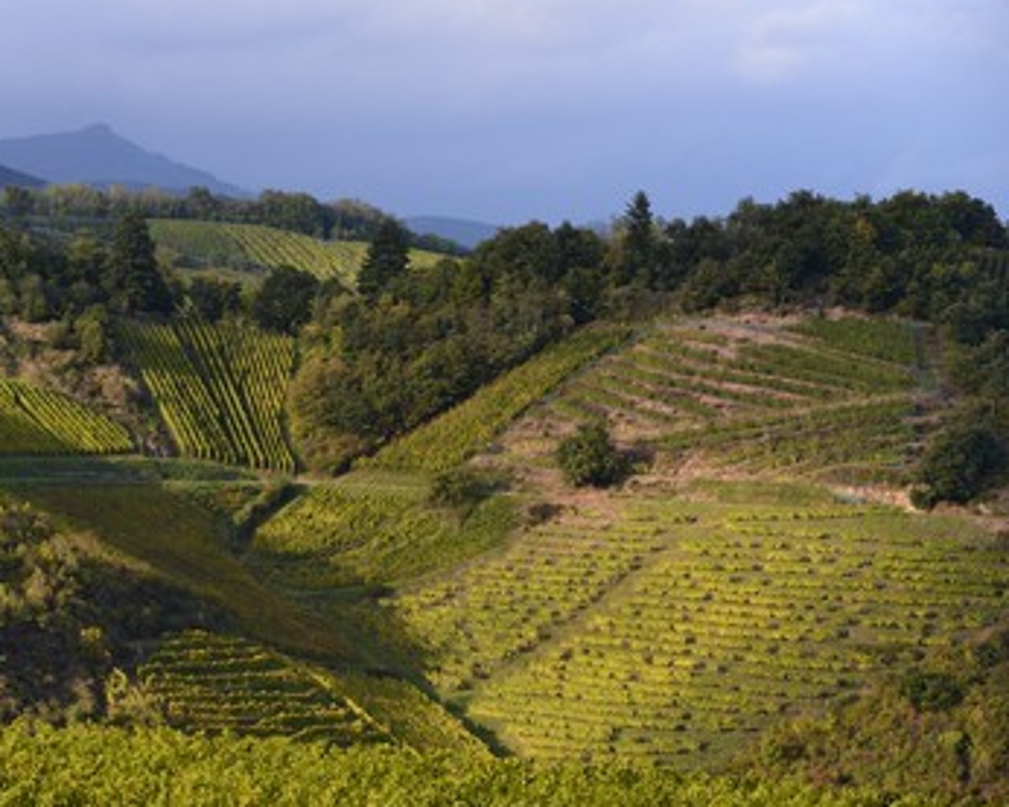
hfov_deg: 11.3
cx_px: 408
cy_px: 405
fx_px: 5108
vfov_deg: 9.0
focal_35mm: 171
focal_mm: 150
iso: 200
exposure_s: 1/200
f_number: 8
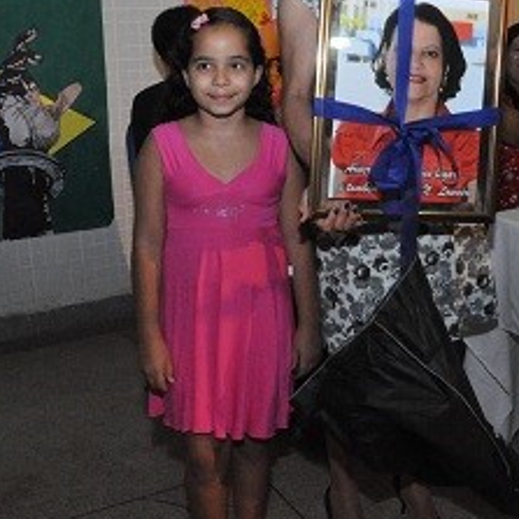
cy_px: 194
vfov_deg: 34.5
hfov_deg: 33.9
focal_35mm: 49
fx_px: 831
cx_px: 393
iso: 3200
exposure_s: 1/60
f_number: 8
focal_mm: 18
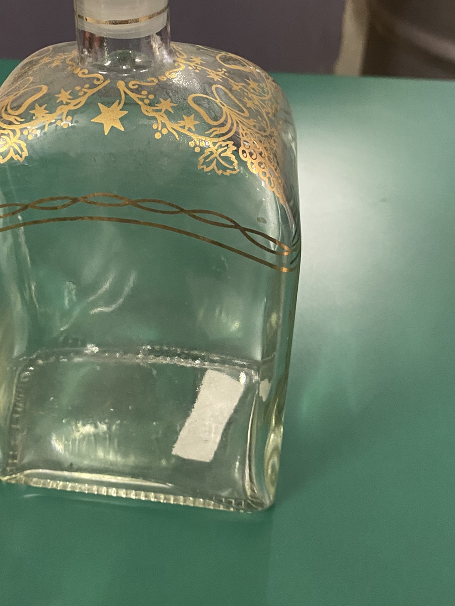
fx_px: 701
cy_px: 198
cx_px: 145
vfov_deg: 46.0
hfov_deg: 35.5
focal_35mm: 40
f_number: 1.8
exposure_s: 1/25
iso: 640
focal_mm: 4.25
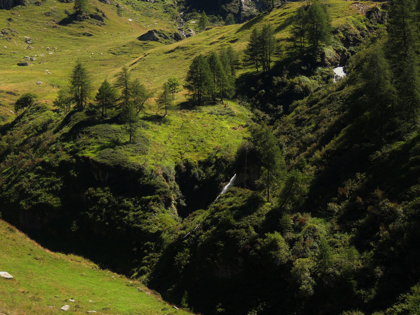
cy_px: 158
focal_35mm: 90
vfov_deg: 16.4
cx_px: 210
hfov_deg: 21.8
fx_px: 1092
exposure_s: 1/200
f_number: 4.1
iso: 100
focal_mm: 16
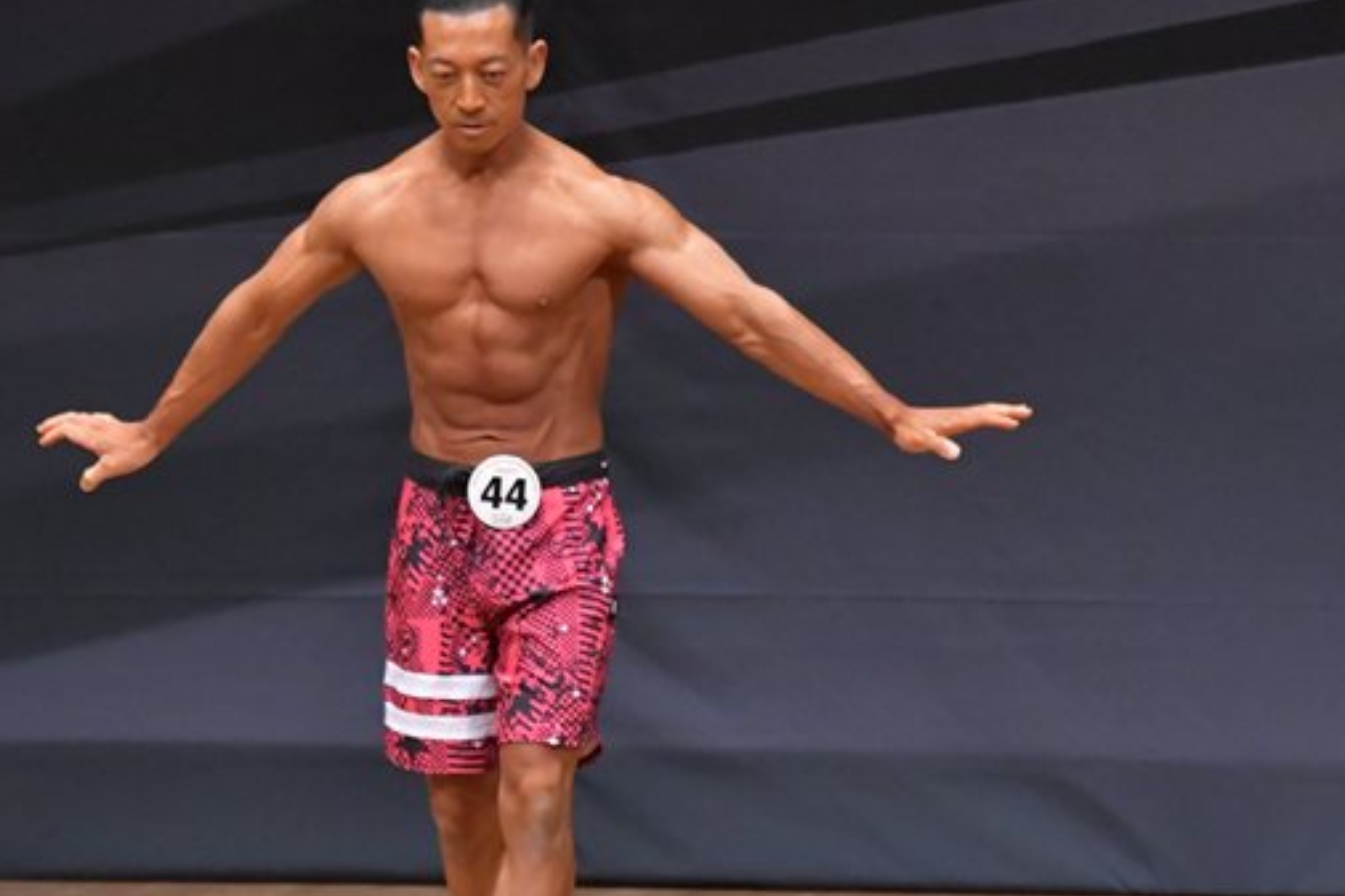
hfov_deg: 4.3
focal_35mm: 482
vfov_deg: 2.9
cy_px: 588
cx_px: 498
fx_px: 18001
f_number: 5.6
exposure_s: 1/400
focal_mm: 210
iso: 6400
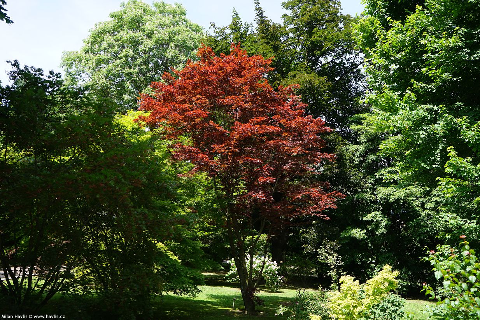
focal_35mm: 38
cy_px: 160
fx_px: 507
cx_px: 240
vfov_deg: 35.1
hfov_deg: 50.7
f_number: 7.1
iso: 100
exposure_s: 1/80
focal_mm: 38
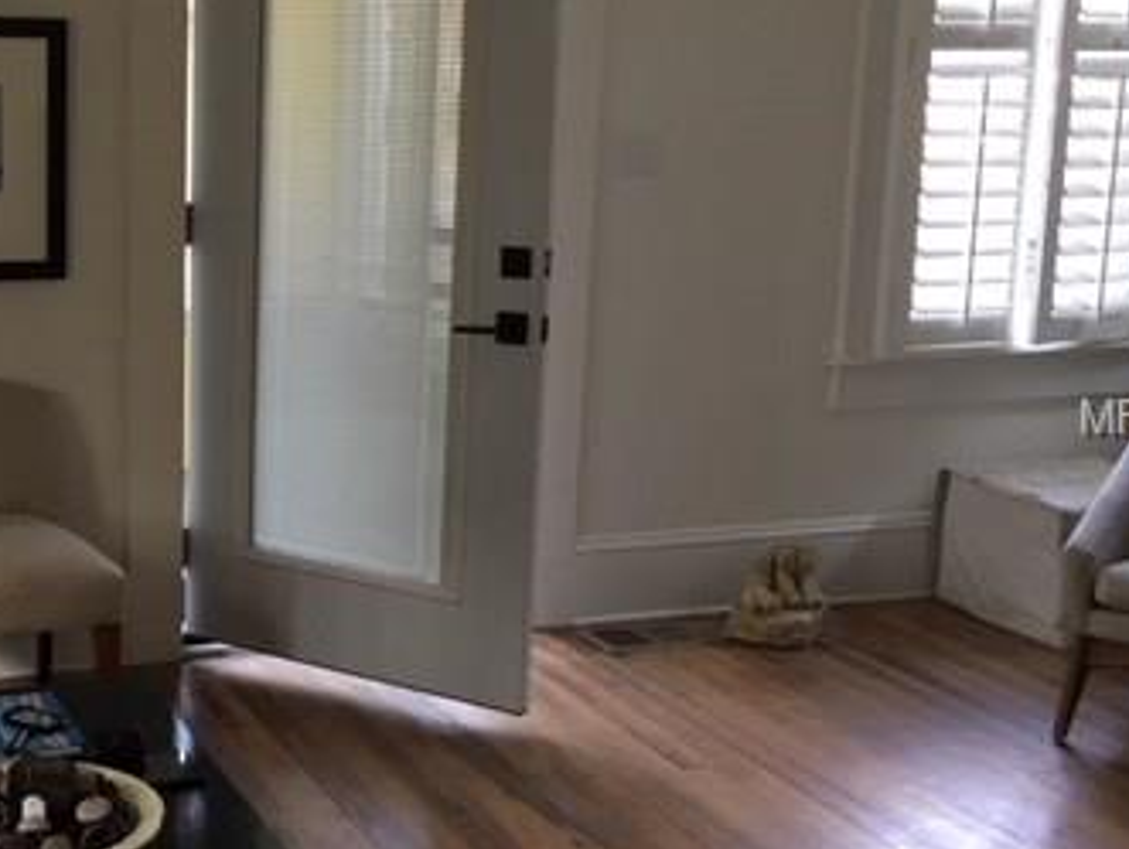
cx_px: 194
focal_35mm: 56
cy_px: 419
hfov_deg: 33.1
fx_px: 1828
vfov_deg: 26.2
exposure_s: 1/30
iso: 64
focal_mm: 4.15
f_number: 2.2
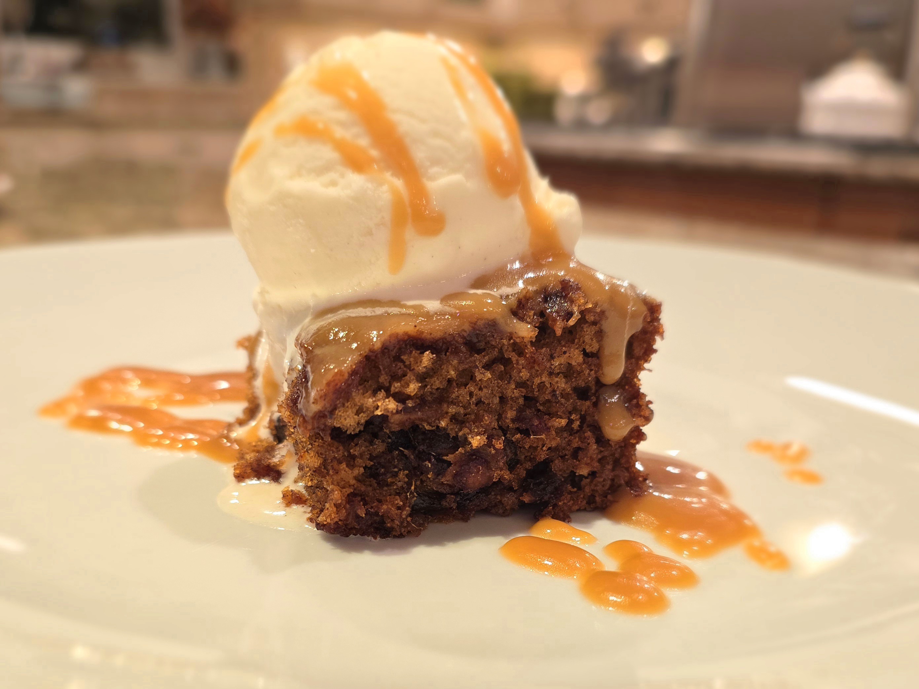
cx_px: 460
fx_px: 611
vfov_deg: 58.9
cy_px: 344
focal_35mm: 23
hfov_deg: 73.9
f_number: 1.7
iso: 320
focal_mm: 6.3
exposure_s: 1/50.3
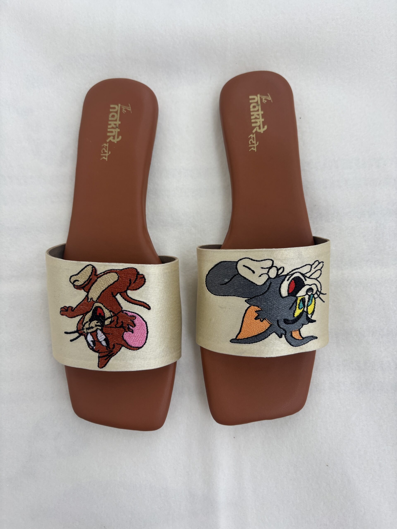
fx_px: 398
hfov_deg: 53.1
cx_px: 198
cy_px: 264
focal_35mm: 26
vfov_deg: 67.3
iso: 50
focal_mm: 5.96
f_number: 1.6
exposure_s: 1/574
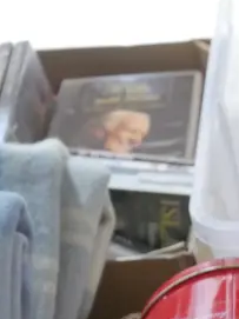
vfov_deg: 14.2
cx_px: 377
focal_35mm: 121
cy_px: 596
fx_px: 1115
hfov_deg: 11.6
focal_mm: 16
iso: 3200
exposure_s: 1/50
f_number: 3.6
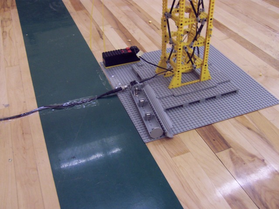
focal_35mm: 36
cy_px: 104
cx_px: 140
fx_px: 290
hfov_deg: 51.4
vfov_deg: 39.7
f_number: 2.8
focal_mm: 5.6
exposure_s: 1/10
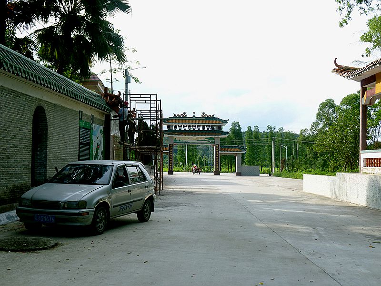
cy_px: 143
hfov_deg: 39.7
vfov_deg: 30.3
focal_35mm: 48
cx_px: 190
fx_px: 528
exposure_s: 1/200
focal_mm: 8.6
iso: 80
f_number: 4.3
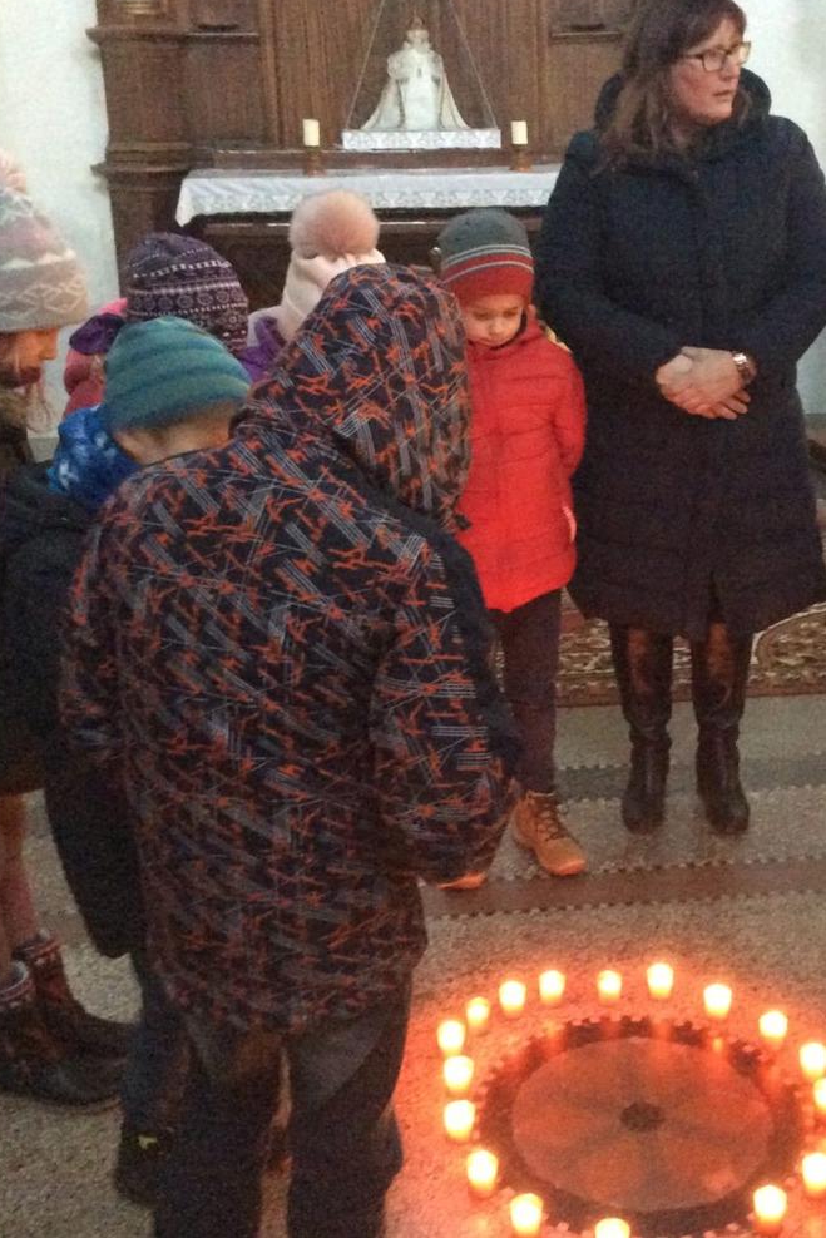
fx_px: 1548
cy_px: 613
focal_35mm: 45
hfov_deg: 29.7
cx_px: 544
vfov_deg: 43.6
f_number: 2.4
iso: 640
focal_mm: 3.3
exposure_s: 1/17
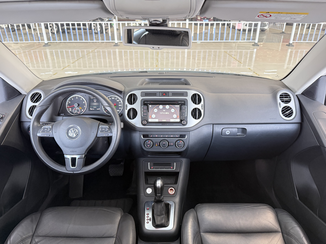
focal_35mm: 24
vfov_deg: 56.8
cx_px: 163
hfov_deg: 71.6
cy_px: 122
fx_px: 226
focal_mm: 6.76
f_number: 1.78
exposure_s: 1/60
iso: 400
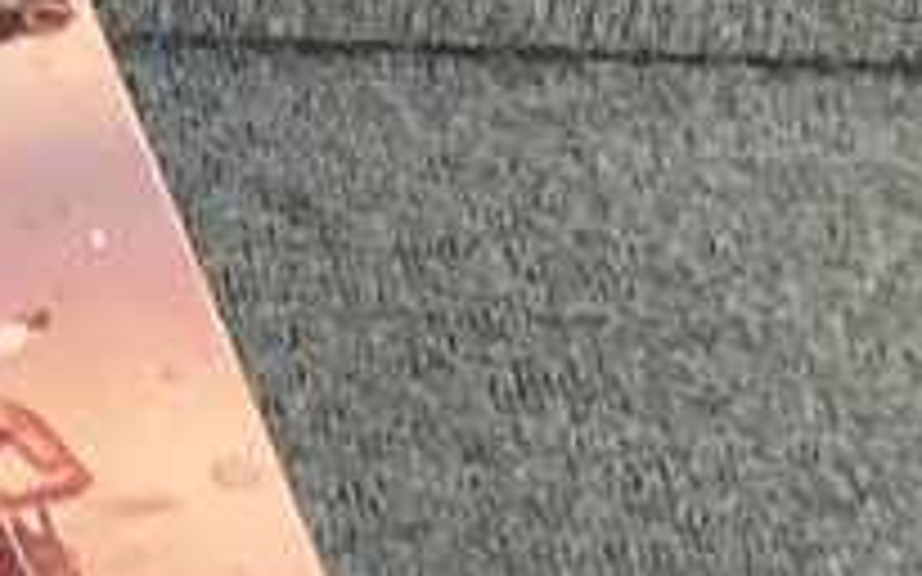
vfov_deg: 5.3
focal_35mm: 242
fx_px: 6079
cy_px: -781
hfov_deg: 8.5
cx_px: -528
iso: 320
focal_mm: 3.3
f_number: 2.4
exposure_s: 1/33
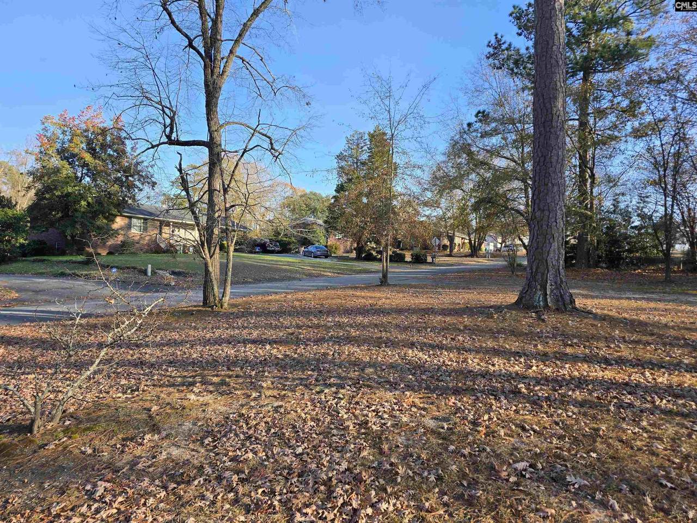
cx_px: 348
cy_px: 262
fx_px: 463
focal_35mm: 23
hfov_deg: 73.9
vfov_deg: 58.9
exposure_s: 1/219
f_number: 1.7
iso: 12
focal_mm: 6.3
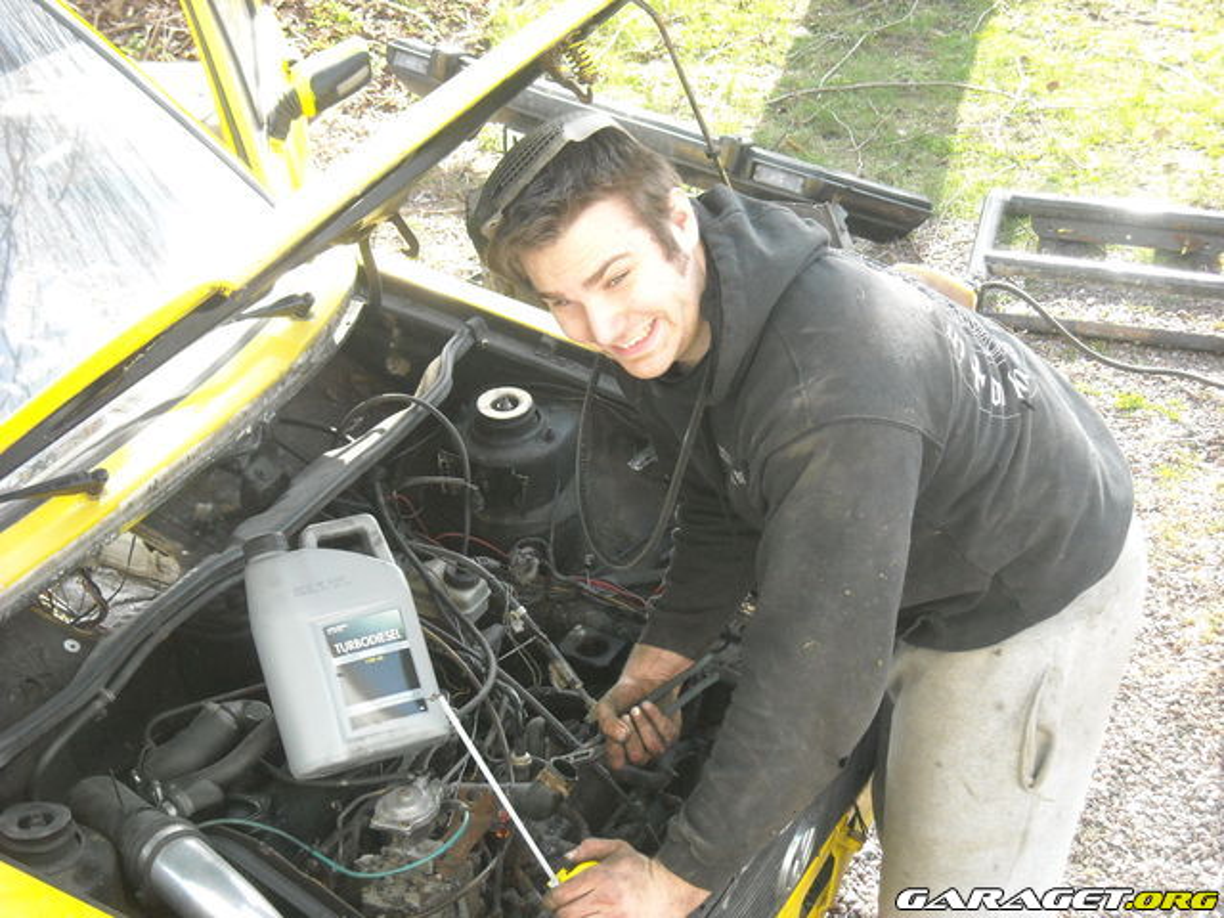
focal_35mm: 76
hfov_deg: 25.7
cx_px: 612
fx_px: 2687
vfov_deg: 19.4
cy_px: 459
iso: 400
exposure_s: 1/228
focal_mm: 12.3
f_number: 3.9
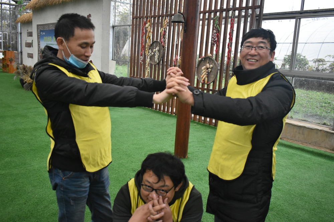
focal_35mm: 32
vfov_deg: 41.7
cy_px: 111
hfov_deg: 59.5
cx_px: 167
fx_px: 292
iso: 2200
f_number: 3.8
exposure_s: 1/500
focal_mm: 21
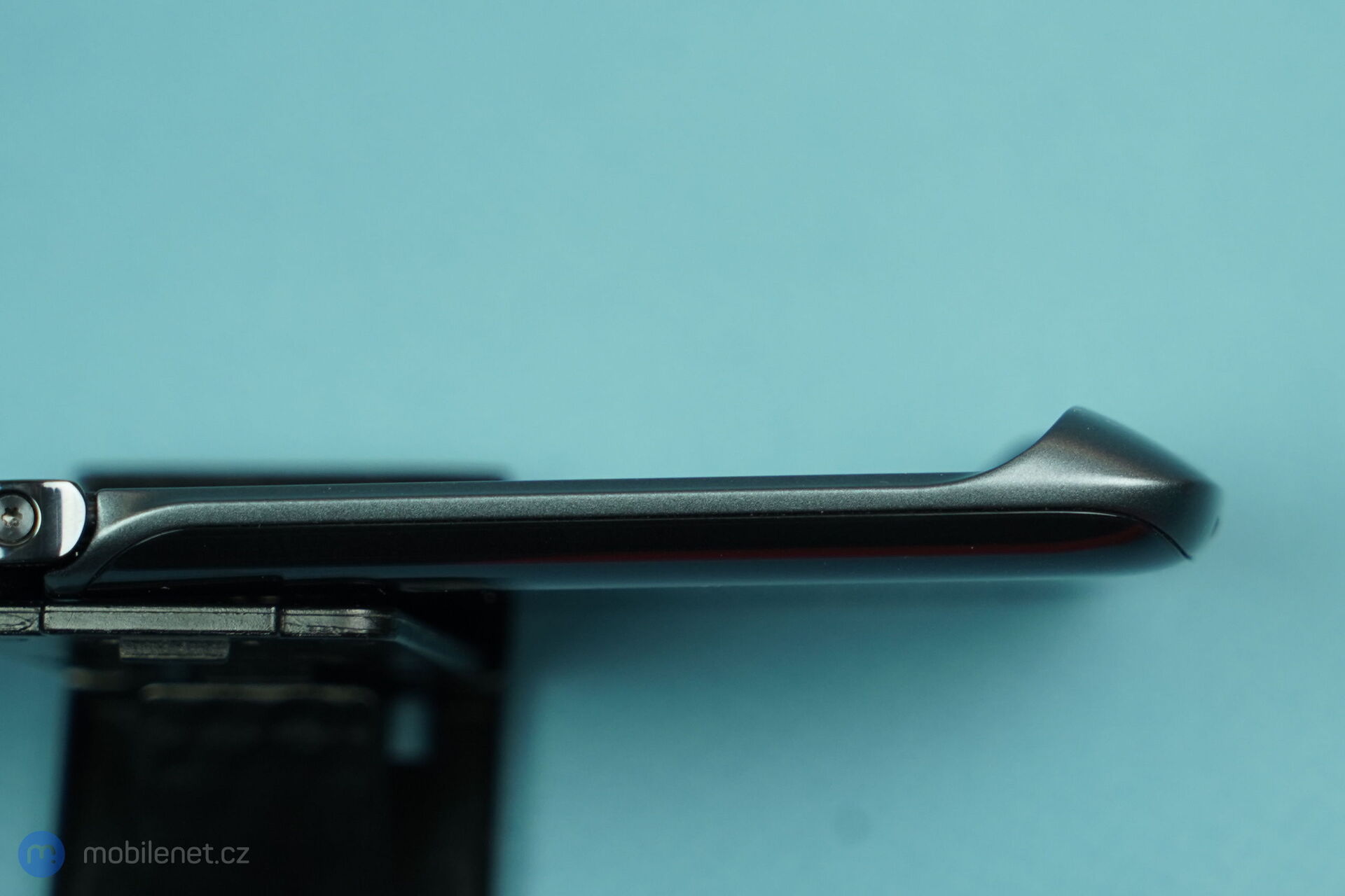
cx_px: 672
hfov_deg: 28.8
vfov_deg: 19.5
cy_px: 448
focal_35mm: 70
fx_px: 2615
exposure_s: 1/200
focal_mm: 70
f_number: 5.6
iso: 1000
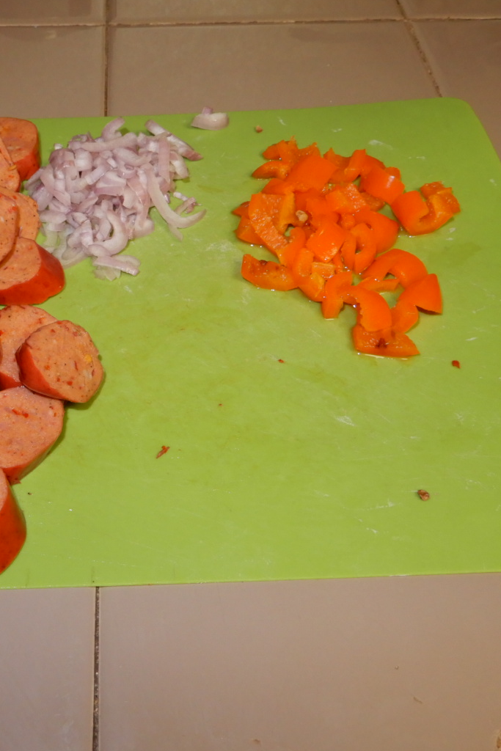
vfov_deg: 49.5
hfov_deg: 33.1
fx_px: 814
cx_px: 88
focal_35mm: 39
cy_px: 384
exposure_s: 1/30
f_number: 3.4
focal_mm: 4.3
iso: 200
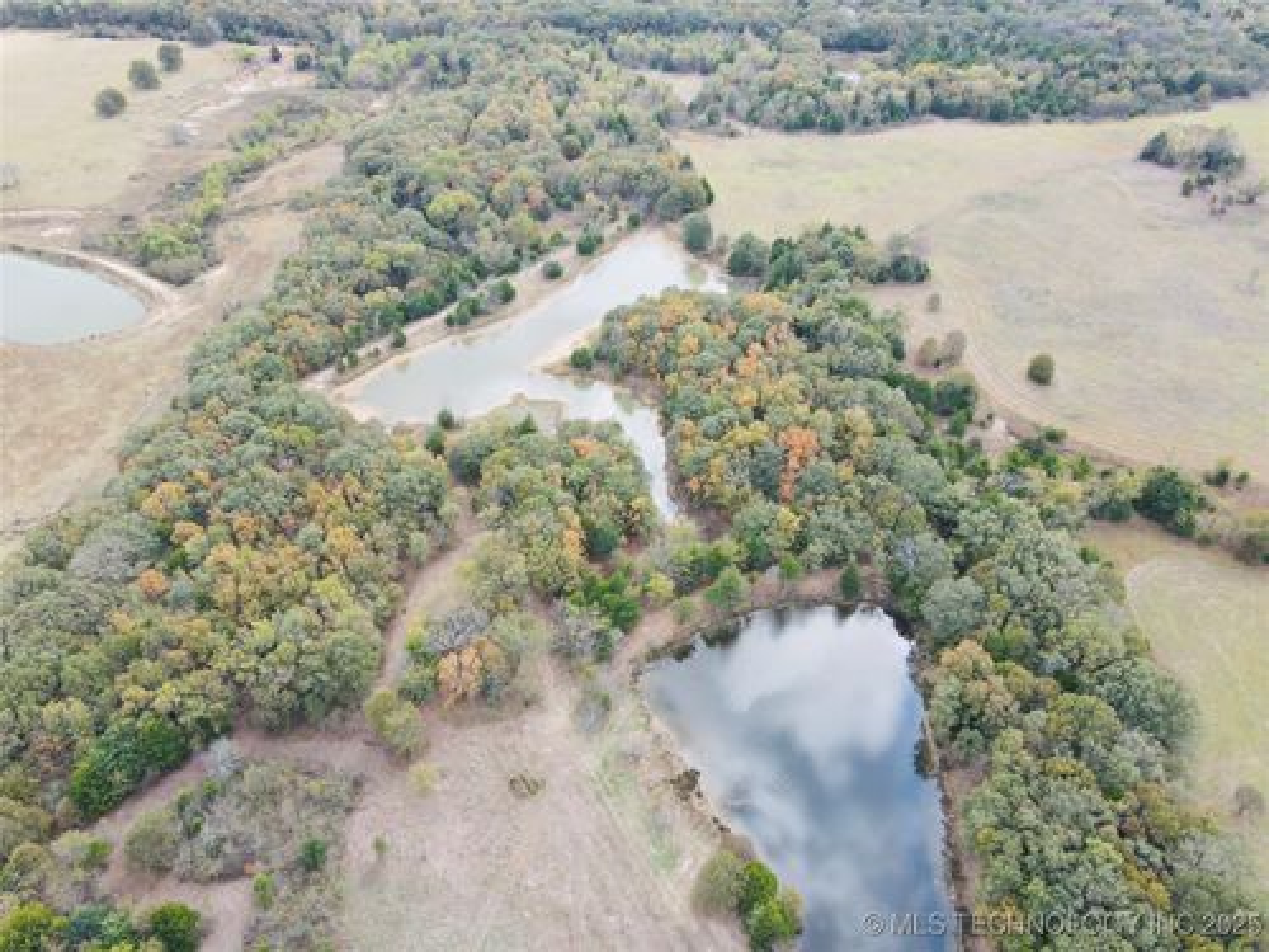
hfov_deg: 71.6
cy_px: 476
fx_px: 880
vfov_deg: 56.8
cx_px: 634
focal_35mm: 24
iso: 100
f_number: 2.8
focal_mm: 4.5
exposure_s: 1/125
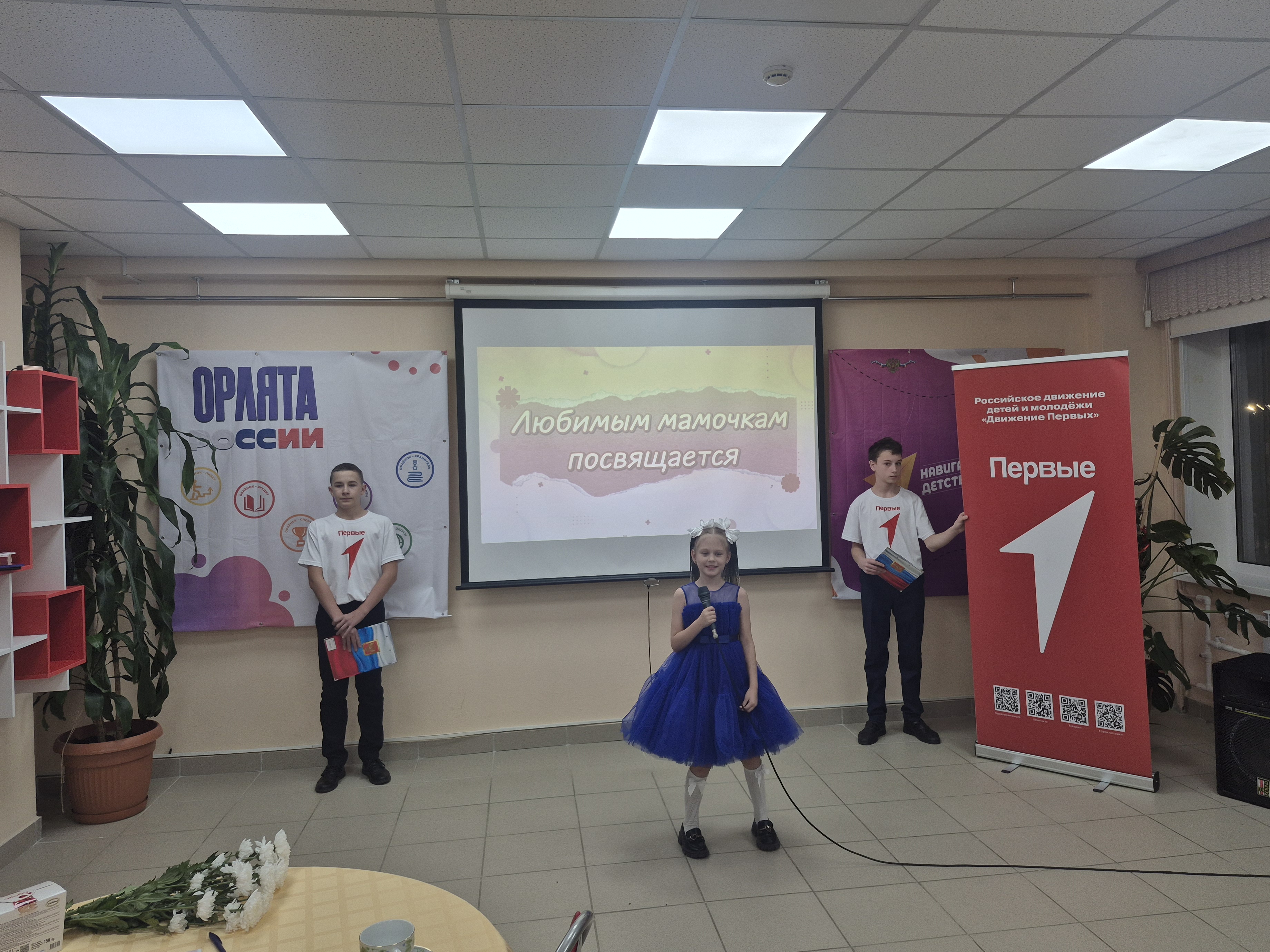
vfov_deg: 54.8
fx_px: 917
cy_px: 438
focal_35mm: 25
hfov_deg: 69.4
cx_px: 657
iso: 40
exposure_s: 1/240
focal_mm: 5.4
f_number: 1.8
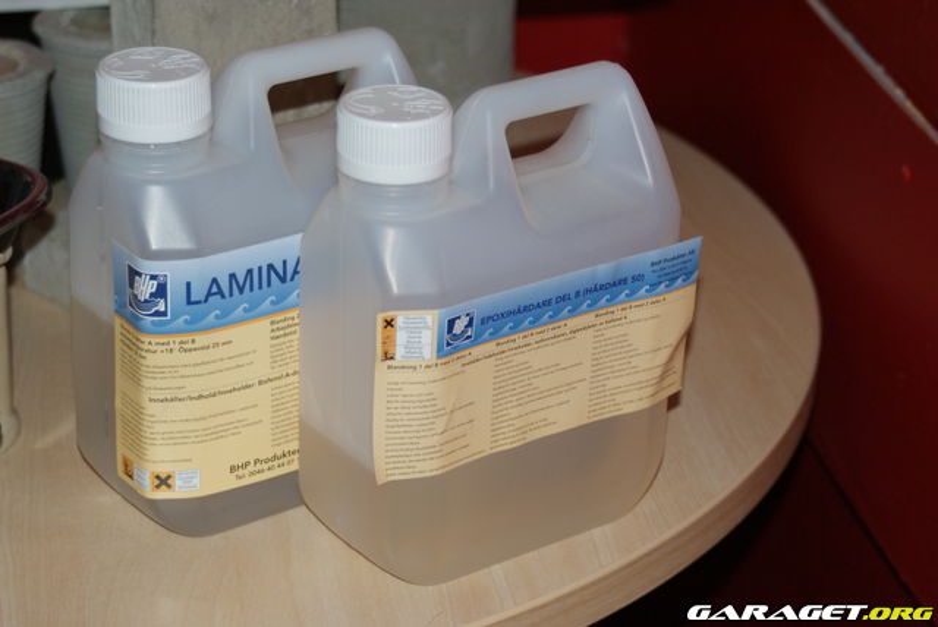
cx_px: 469
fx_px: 2347
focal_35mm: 90
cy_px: 314
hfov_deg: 22.6
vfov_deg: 15.2
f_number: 5.6
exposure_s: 1/100
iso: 400
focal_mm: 60
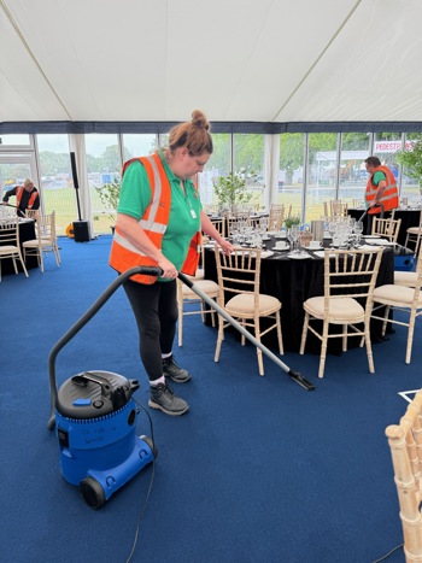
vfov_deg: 71.6
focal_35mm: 24
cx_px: 211
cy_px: 282
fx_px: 390
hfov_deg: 56.8
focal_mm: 6.76
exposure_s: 1/100
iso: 64
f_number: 1.78
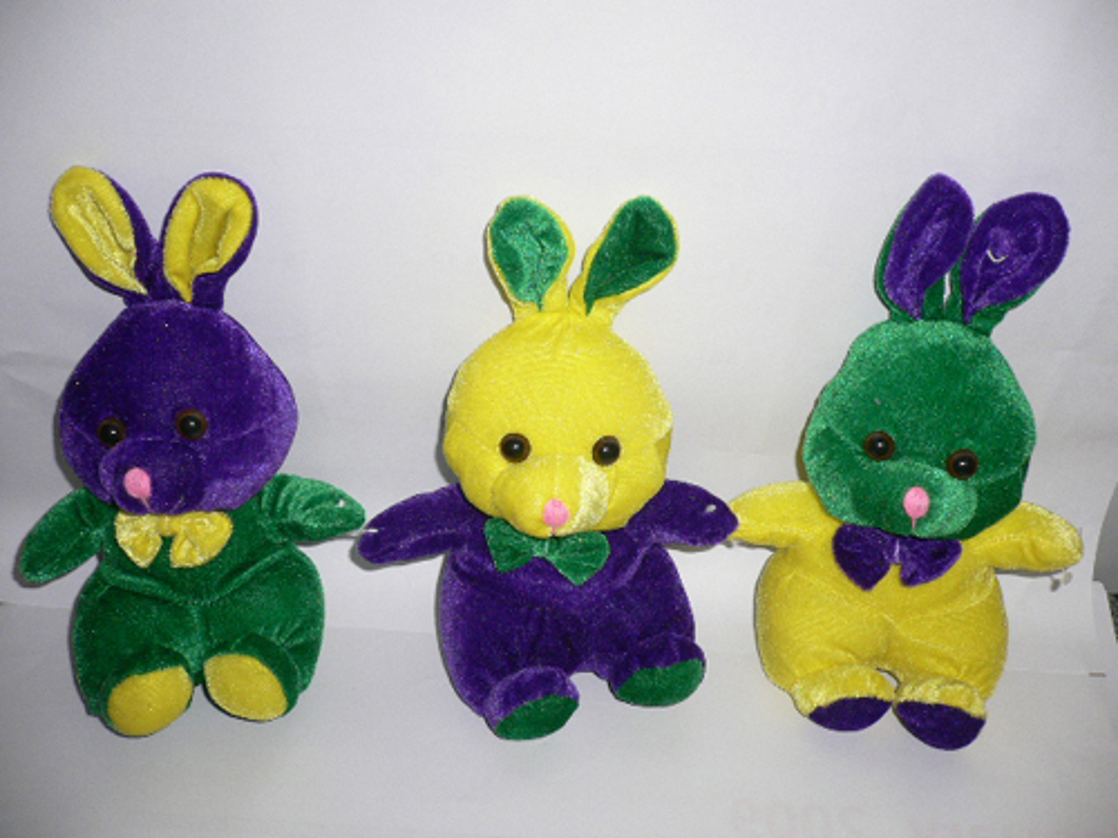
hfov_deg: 52.6
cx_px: 559
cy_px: 419
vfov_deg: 40.7
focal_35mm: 35
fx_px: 1130
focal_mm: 5.8
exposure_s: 1/60
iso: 100
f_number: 2.8
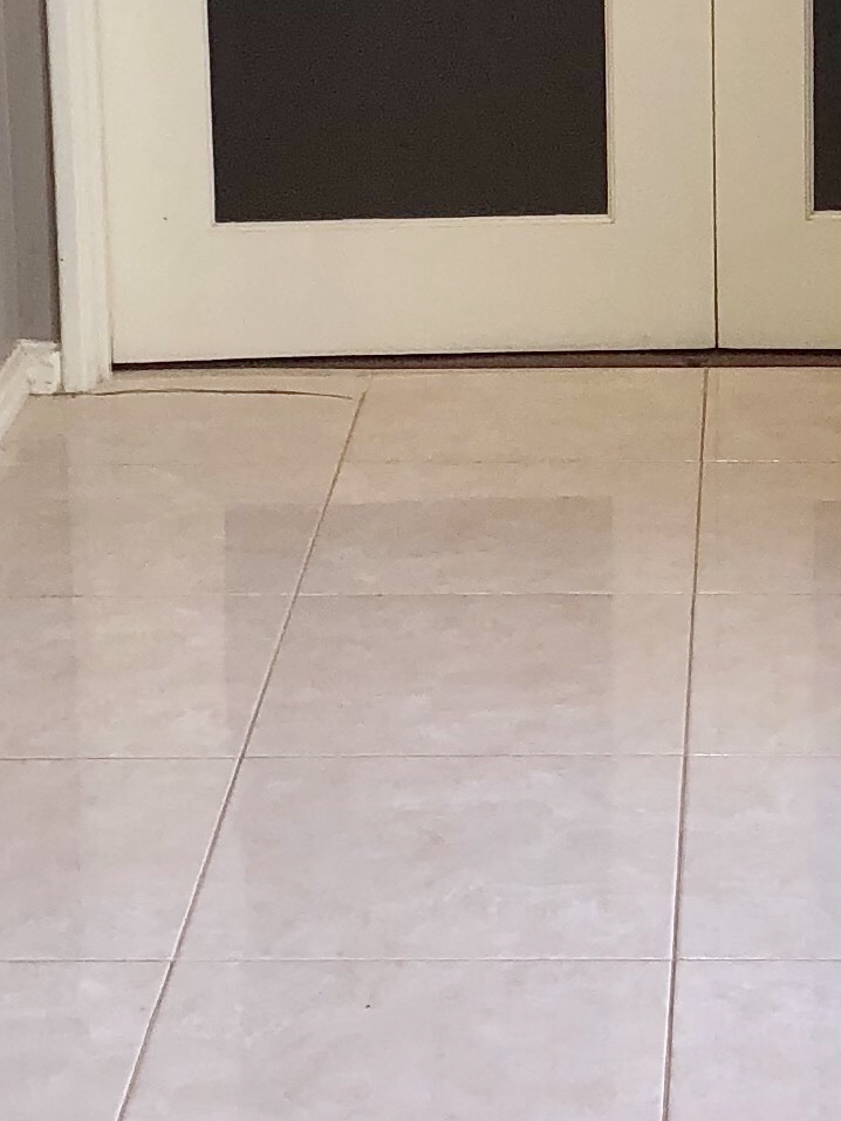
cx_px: 647
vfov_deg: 16.4
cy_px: 33
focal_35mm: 118
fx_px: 3822
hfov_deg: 12.5
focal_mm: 3.99
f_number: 1.8
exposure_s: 1/100
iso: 32
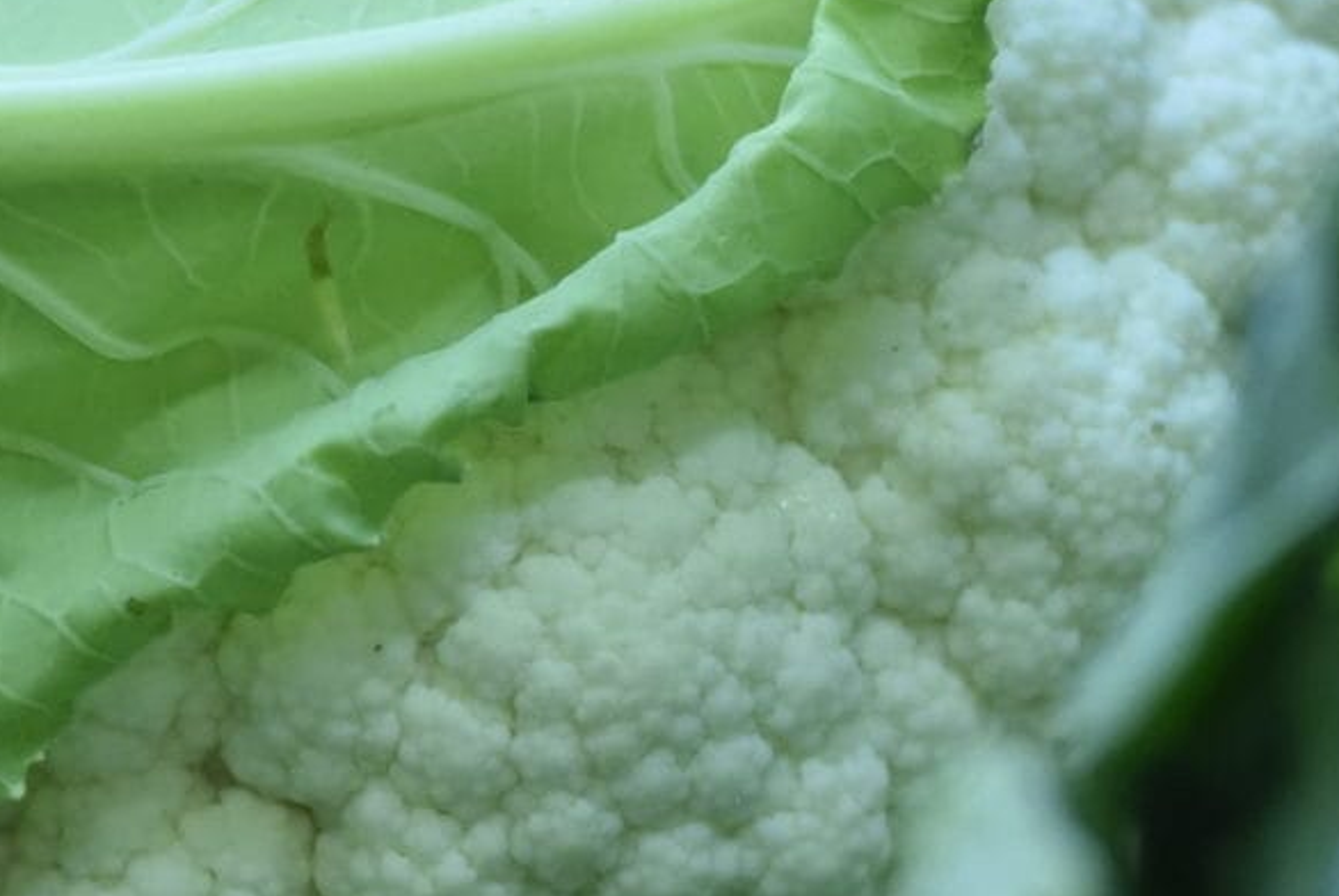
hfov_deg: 2.4
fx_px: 32502
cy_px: 751
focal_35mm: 873
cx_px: 752
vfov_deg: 1.6
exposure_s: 1/200
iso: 2000
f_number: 3.2
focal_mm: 200
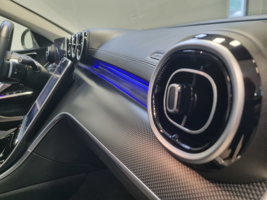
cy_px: 100
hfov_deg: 67.3
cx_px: 134
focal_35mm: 26
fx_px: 201
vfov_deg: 53.1
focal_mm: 5.4
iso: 400
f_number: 1.8
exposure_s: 1/50
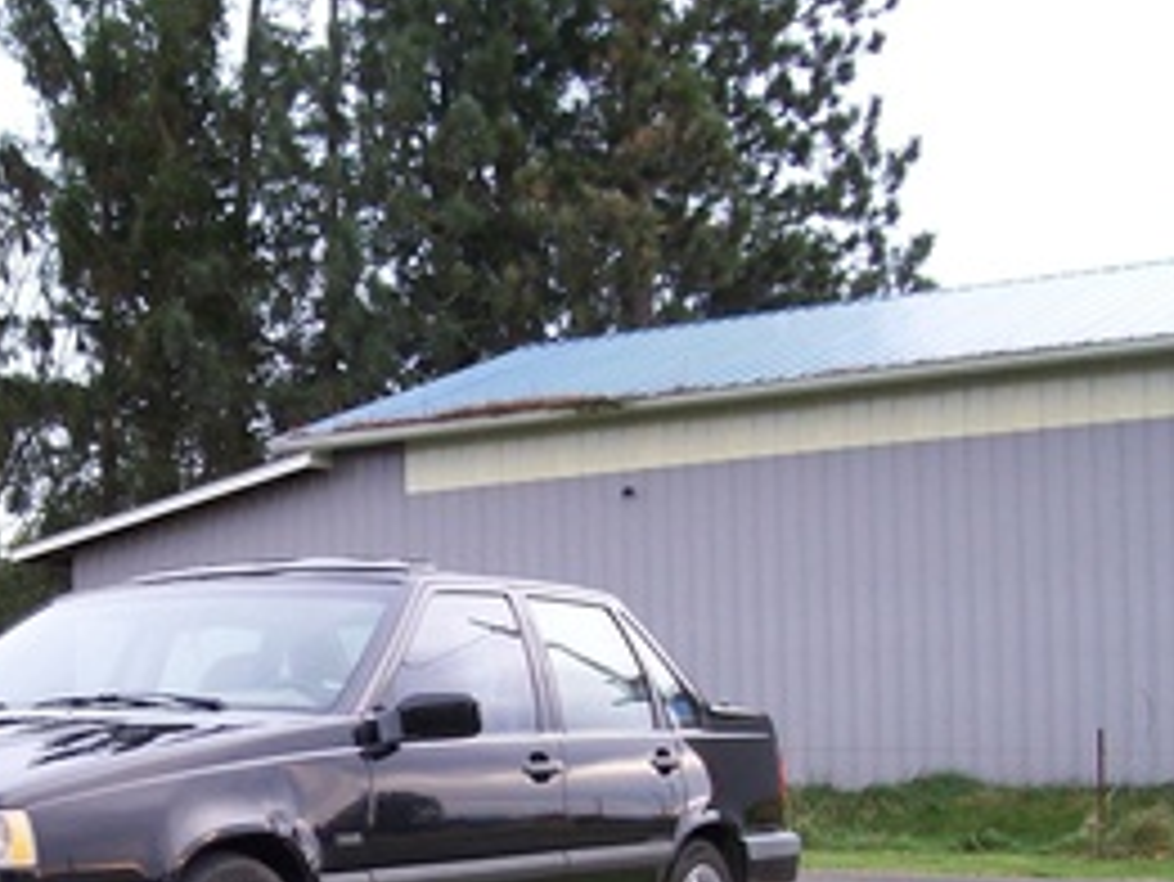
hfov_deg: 27.4
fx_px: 2341
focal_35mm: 69
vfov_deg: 20.8
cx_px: 193
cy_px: 812
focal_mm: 6
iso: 80
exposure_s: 1/82.2
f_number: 2.7
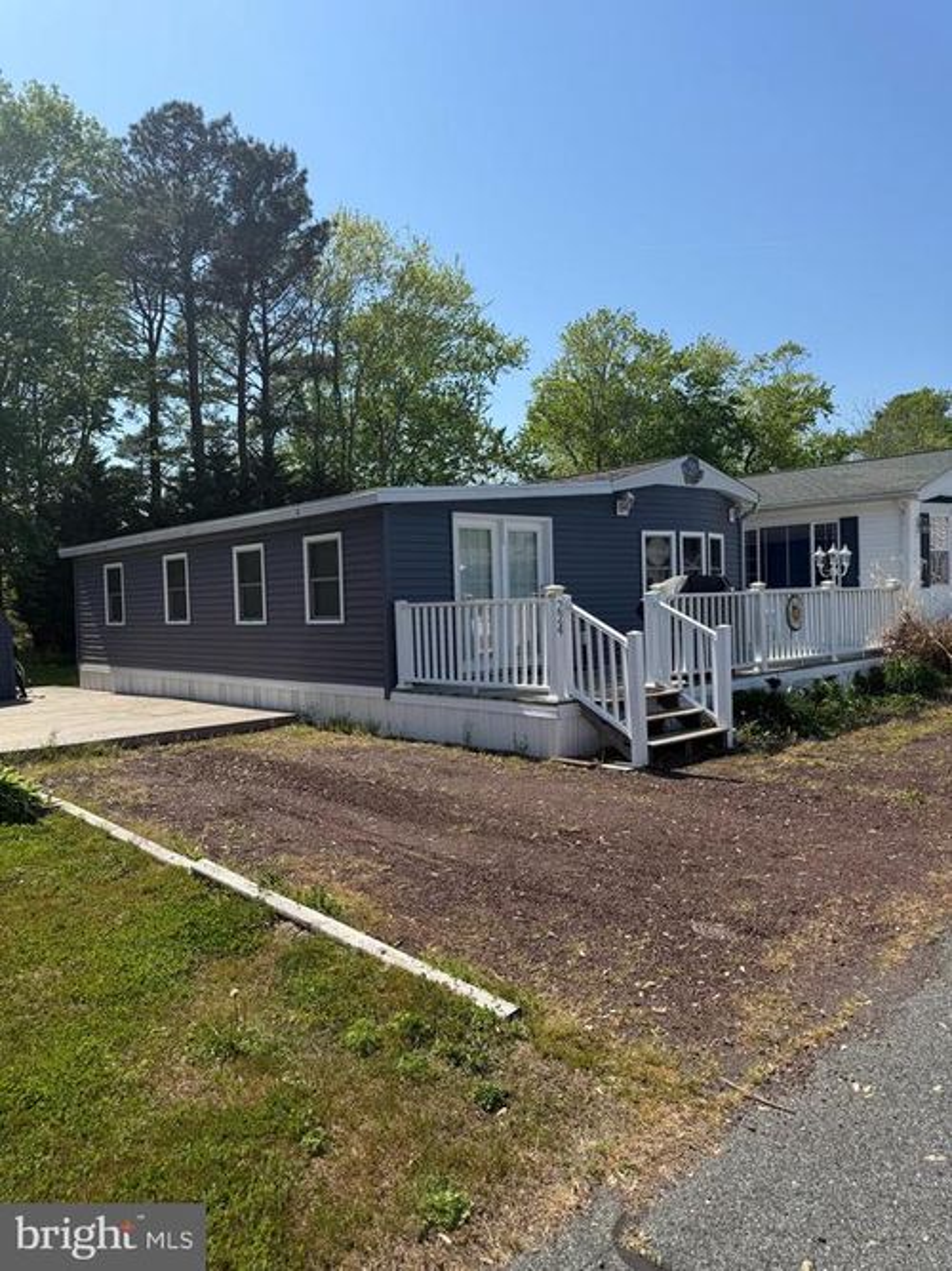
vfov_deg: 71.6
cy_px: 636
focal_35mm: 24
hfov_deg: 56.8
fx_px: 880
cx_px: 476
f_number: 1.78
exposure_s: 1/4673
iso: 80
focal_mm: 6.76
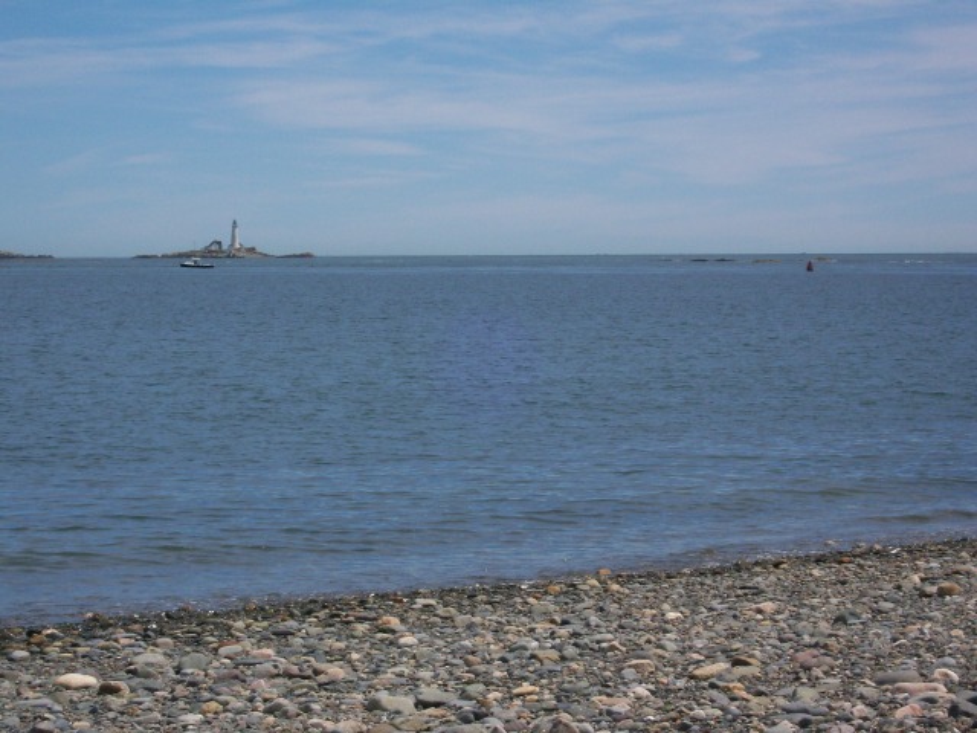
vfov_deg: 13.7
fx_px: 3048
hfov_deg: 18.2
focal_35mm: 108
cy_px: 366
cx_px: 488
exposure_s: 1/387
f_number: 8.5
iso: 80
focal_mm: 18
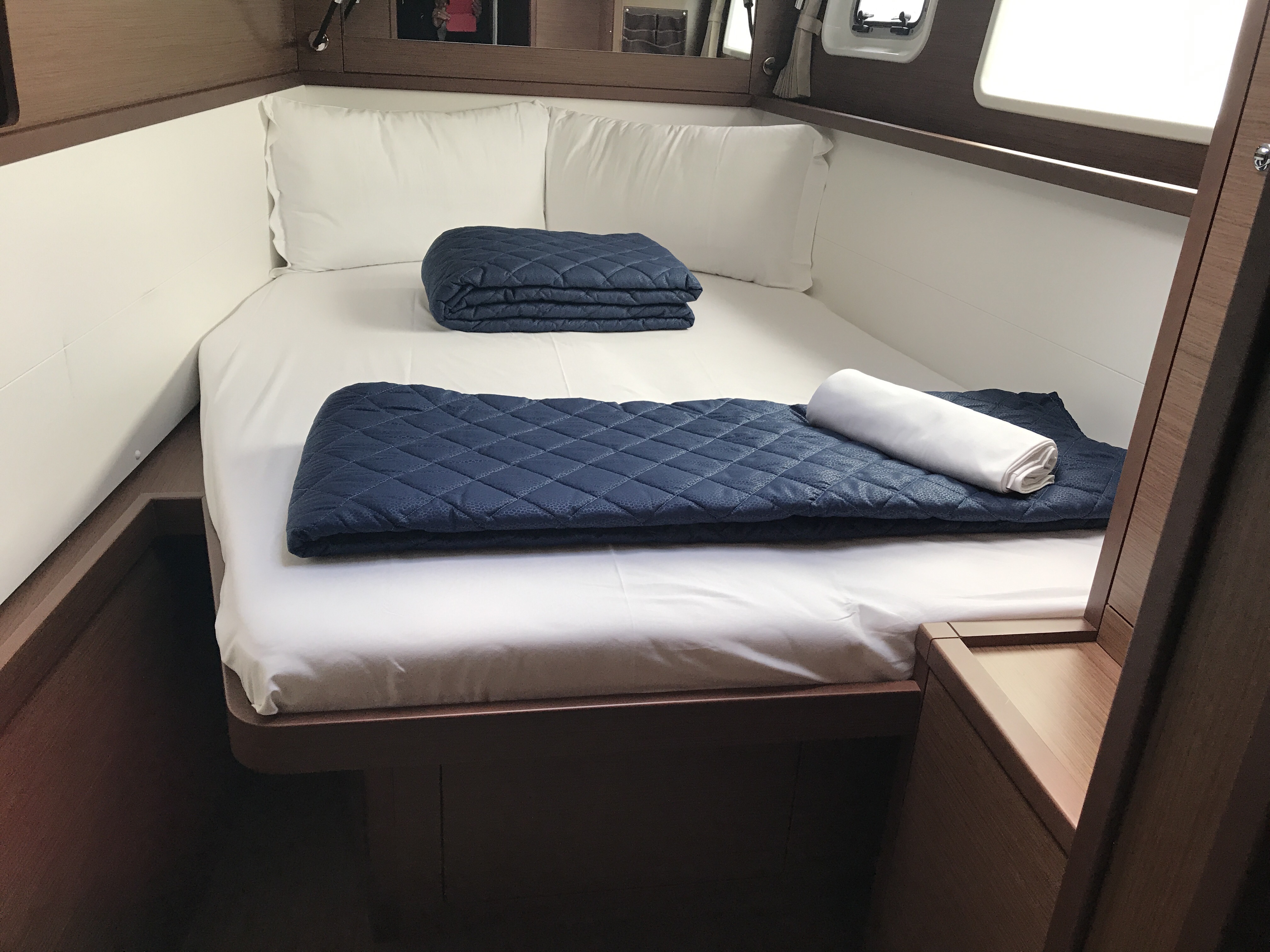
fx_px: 1027
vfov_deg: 49.7
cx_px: 635
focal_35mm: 28
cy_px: 476
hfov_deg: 63.4
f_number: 1.8
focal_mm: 3.99
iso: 25
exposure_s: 1/33
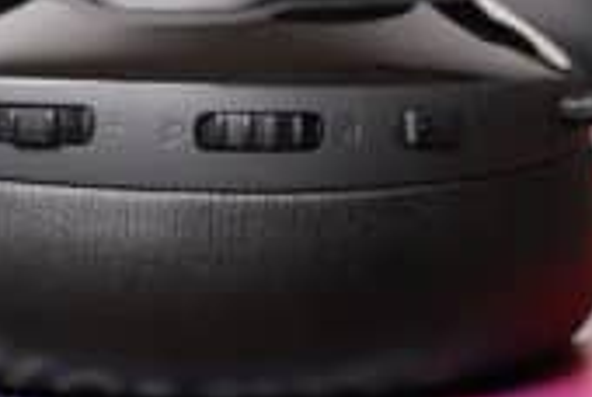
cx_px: 303
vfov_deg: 7.3
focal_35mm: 190
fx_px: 3130
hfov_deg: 10.8
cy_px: 188
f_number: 8
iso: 1250
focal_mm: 55
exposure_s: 1/80
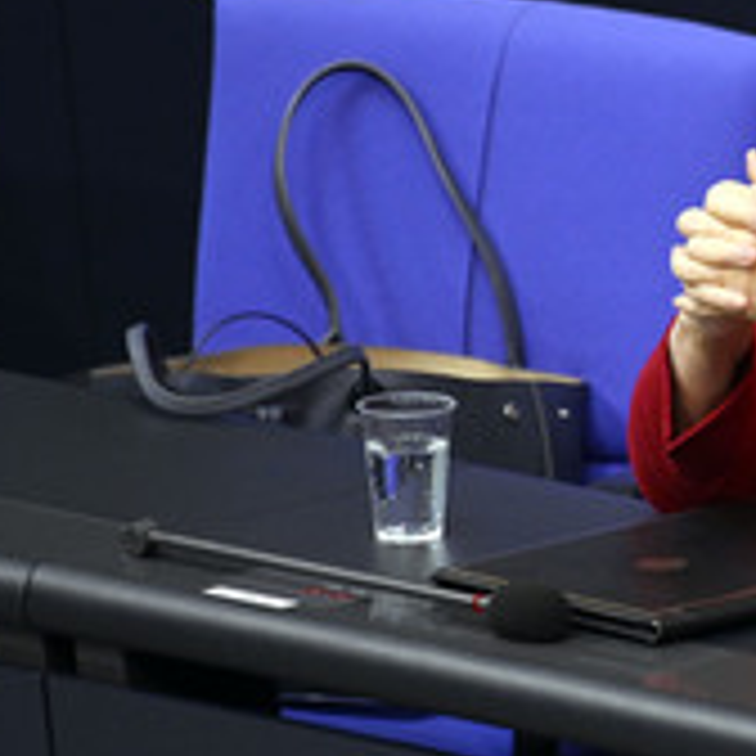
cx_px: 911
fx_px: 28242
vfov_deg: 1.5
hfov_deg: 1.5
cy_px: 288
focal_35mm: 1143
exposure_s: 1/320
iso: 5000
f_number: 5.6
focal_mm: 500
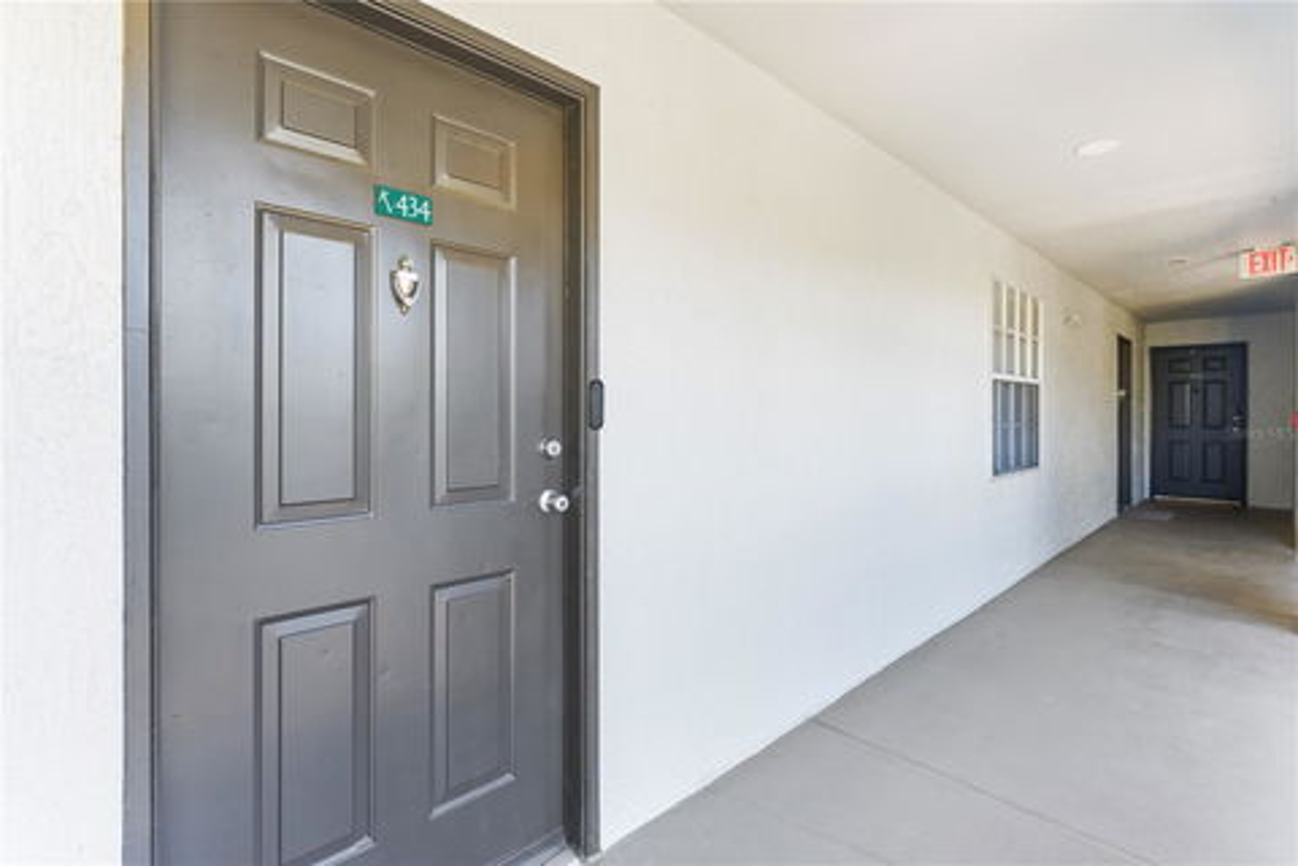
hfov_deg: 94.0
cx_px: 649
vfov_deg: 71.1
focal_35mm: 17
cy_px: 433
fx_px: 606
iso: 400
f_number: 13
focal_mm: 16.8
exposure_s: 1/2
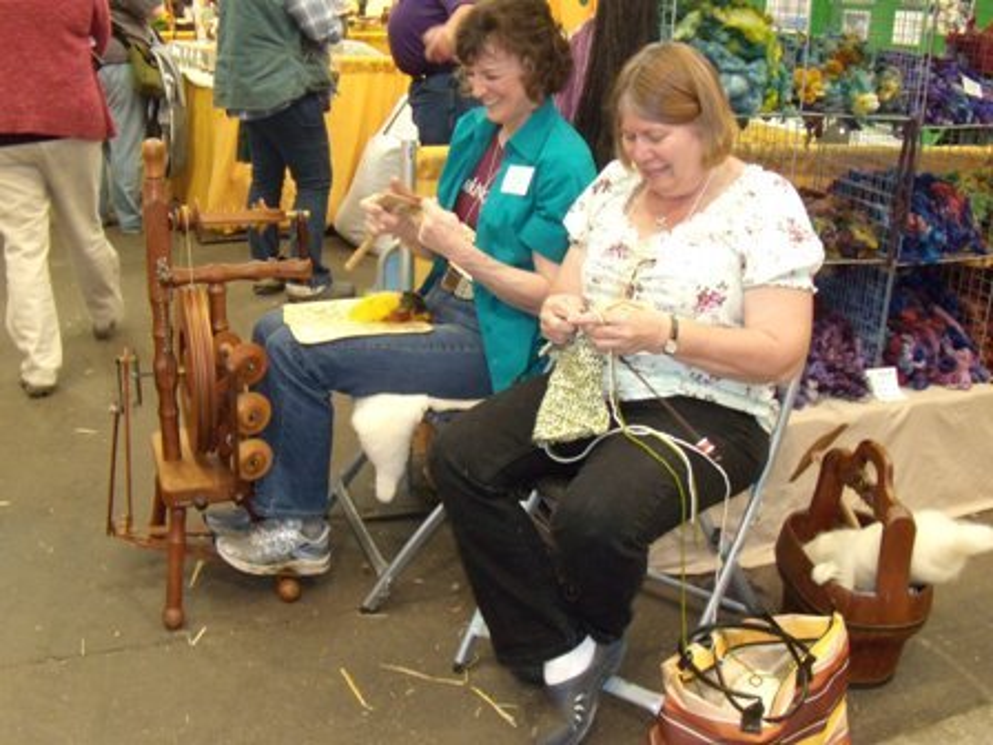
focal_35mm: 36
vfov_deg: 39.7
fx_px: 1033
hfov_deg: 51.4
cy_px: 372
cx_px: 496
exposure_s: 1/30
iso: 400
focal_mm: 6.4
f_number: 3.6
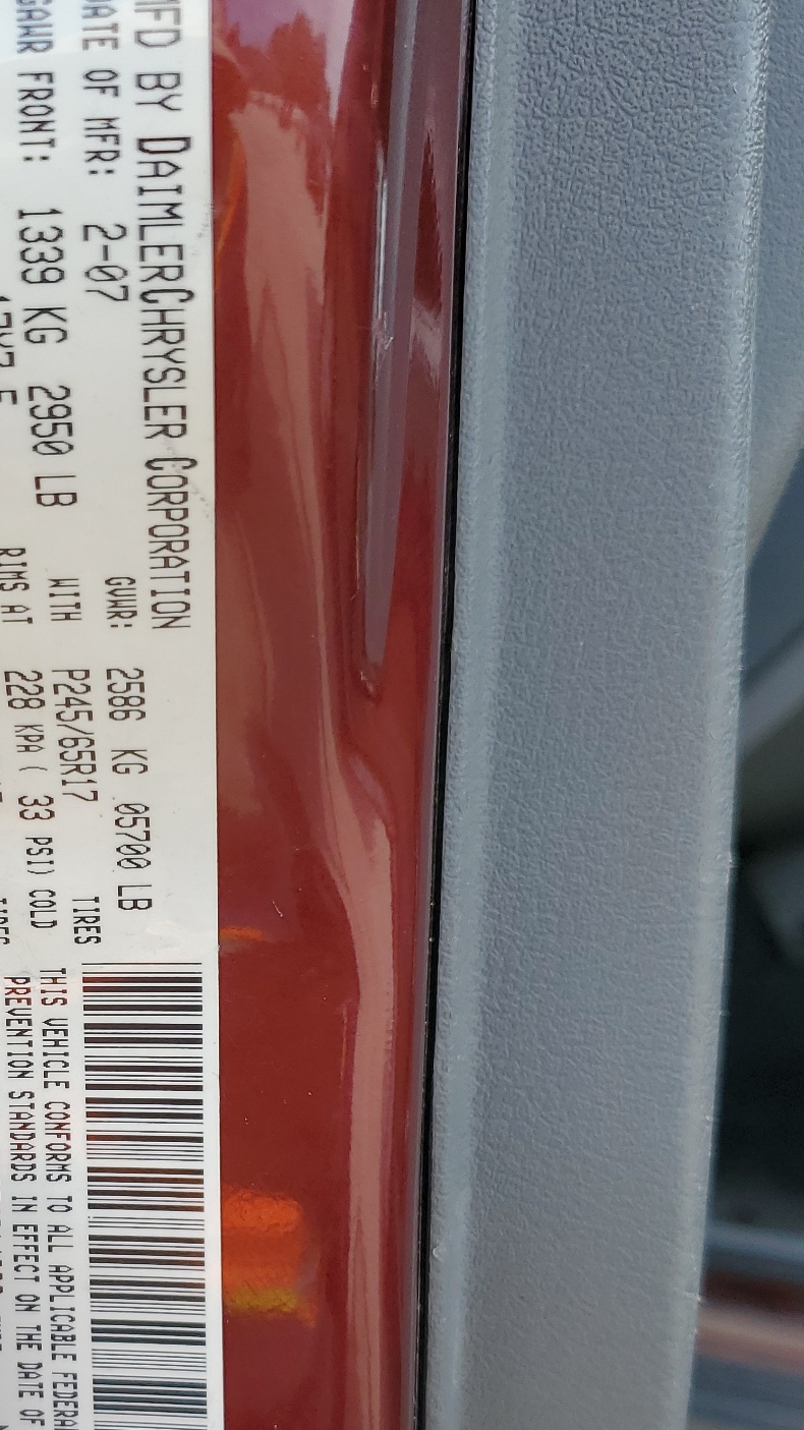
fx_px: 1630
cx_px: 84
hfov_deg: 26.8
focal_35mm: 43
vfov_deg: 46.3
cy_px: 999
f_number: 1.5
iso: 50
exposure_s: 1/667
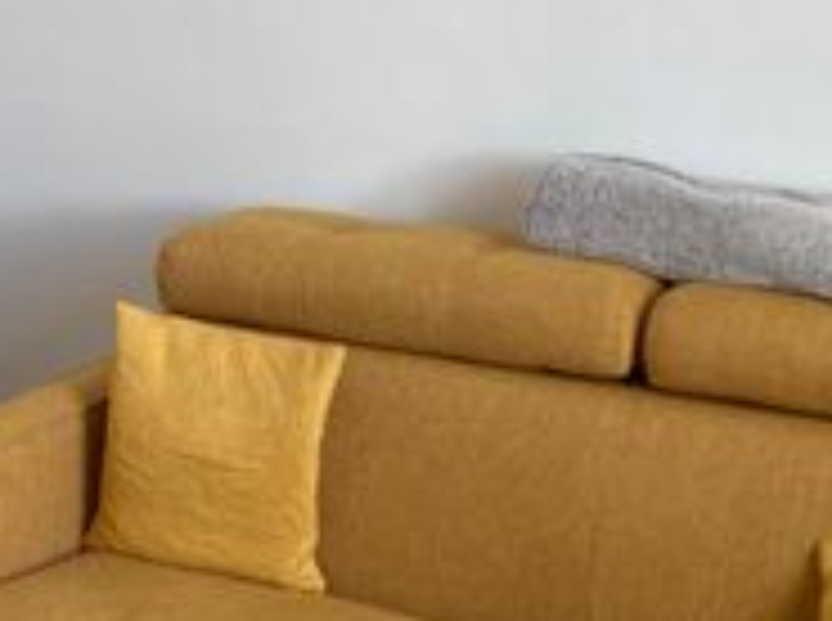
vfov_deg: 16.1
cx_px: 171
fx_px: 2183
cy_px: 176
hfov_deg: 21.3
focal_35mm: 91
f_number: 1.8
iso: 64
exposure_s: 1/121
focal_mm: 3.99
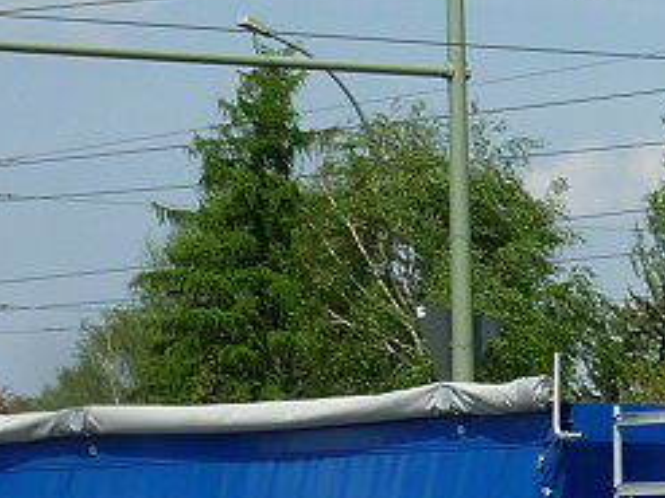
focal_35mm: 136
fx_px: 2611
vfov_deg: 10.9
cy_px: 248
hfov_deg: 14.3
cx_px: 660
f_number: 4.1
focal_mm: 7.6
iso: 80
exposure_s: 1/640
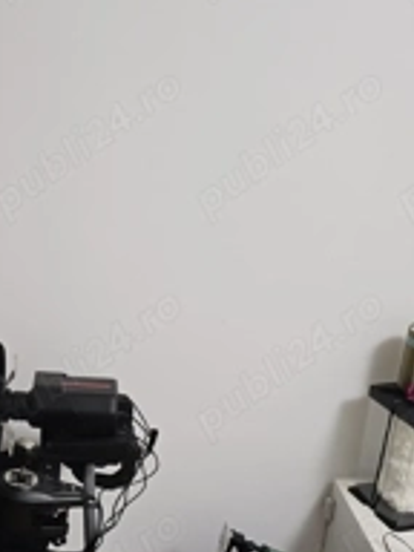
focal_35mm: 48
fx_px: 765
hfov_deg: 28.2
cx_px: -14
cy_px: 411
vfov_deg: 38.7
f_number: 1.7
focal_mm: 6.3
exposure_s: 1/100
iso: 400
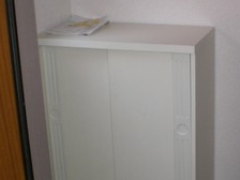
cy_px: 51
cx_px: 183
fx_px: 471
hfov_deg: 28.1
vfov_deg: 21.5
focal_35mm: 68
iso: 200
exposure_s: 1/60
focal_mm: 6.3
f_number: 3.1
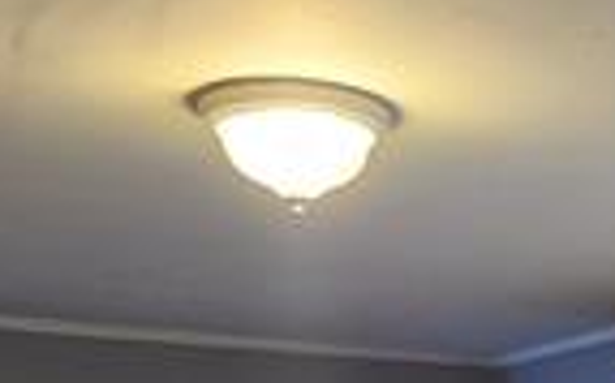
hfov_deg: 24.2
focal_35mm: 77
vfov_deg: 14.7
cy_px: 697
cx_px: 748
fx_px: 1289
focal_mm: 2.2
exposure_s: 1/60
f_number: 2.2
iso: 320
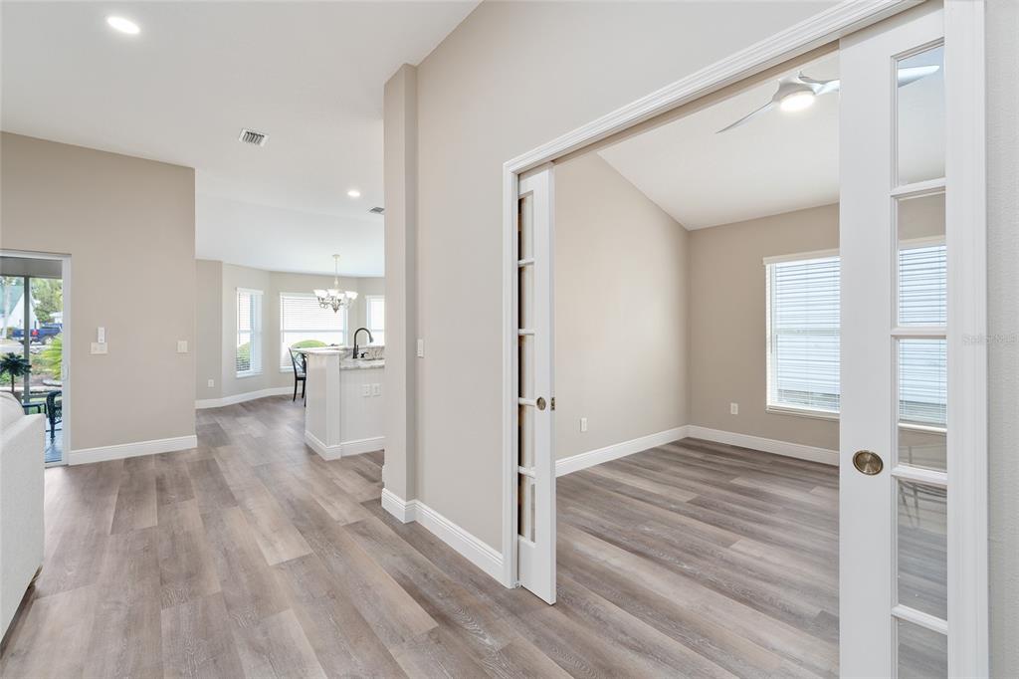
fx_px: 453
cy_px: 340
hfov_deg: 96.8
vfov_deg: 73.7
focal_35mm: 16
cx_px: 510
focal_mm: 16
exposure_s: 1/3
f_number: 6.3
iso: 100
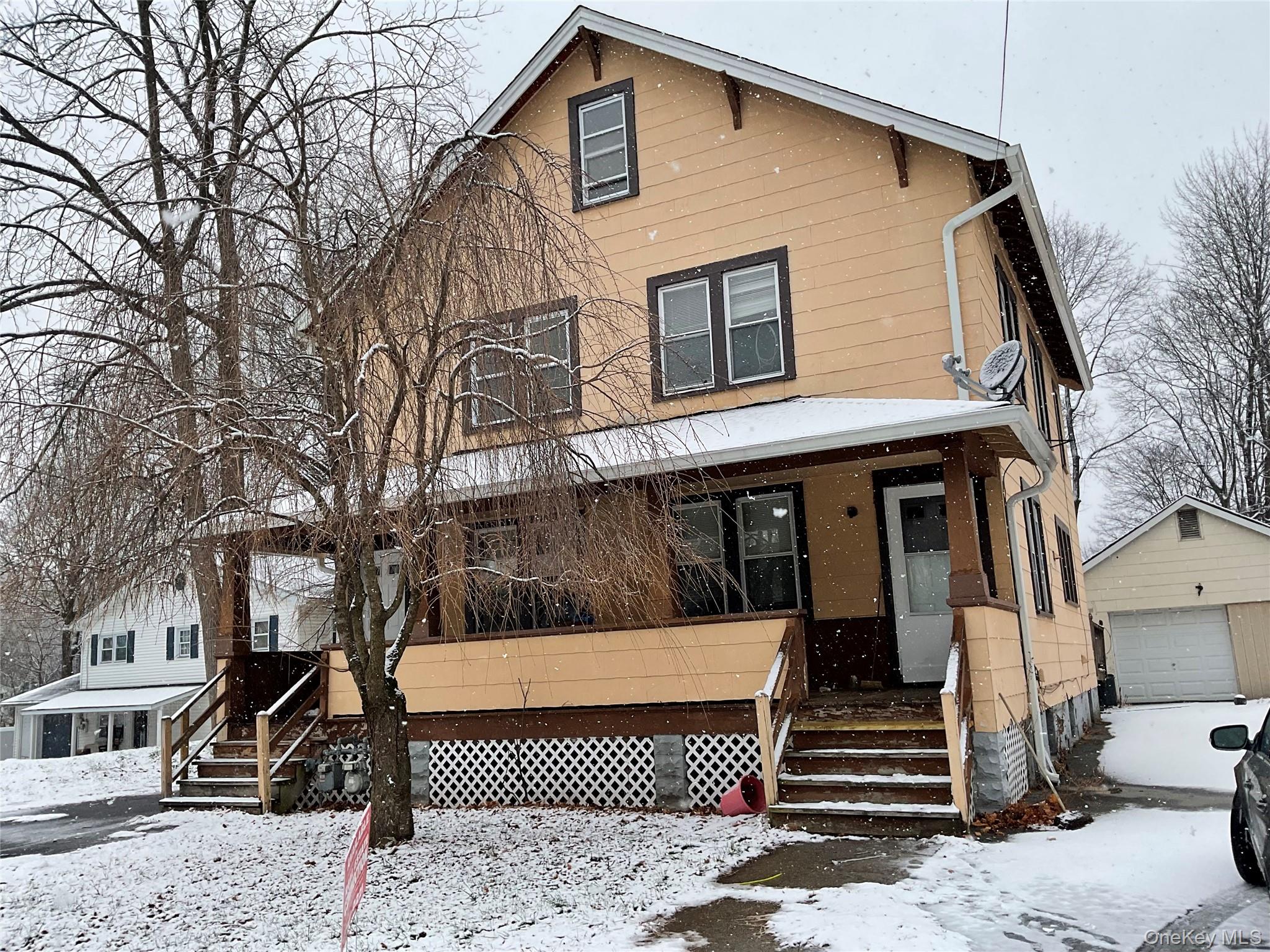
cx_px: 635
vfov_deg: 48.2
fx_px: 1064
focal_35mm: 29
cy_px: 476
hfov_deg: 61.7
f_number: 1.8
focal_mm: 3
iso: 16
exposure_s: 1/419
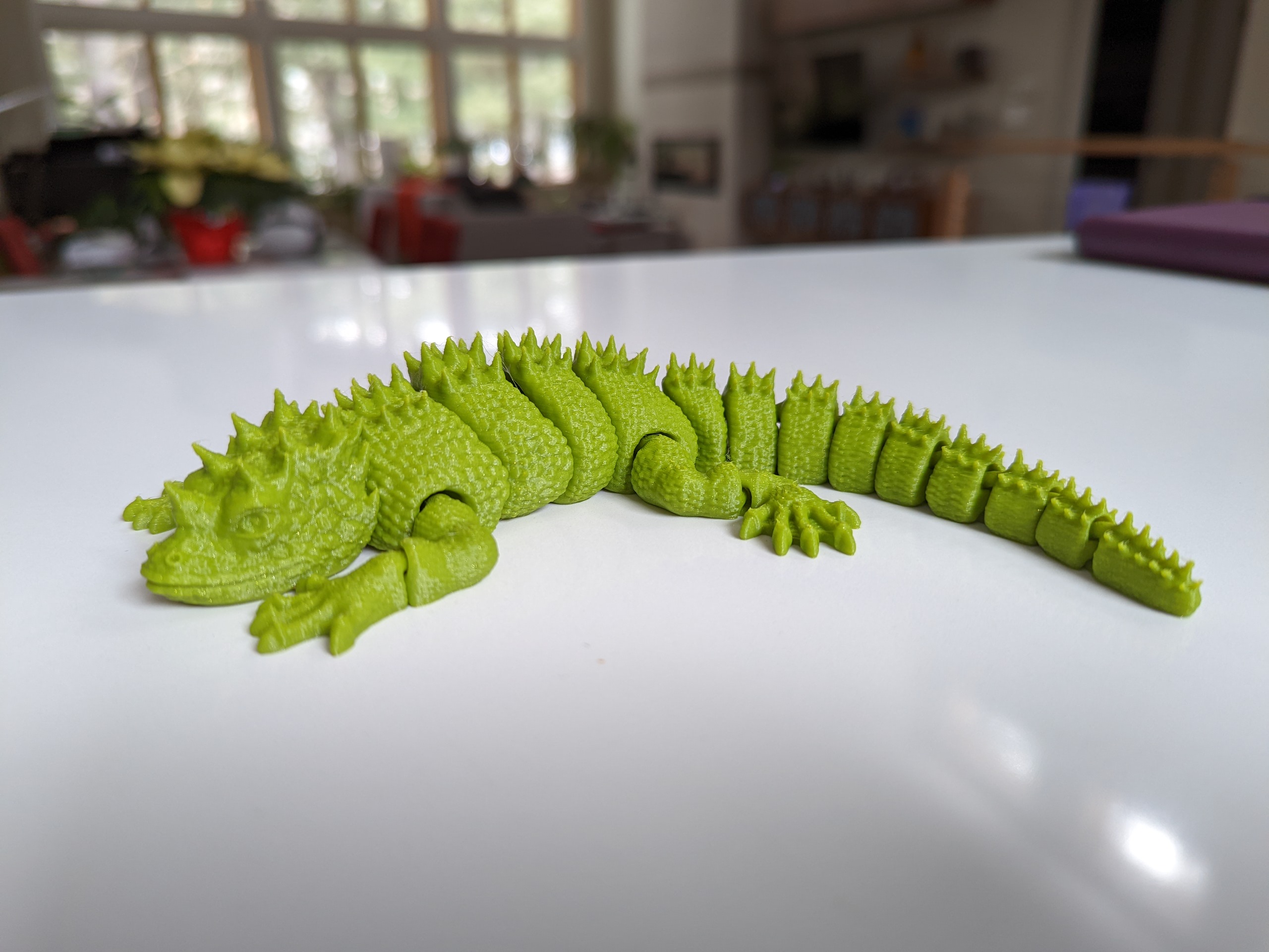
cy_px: 476
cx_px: 634
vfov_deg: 56.8
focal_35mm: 24
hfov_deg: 71.6
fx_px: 880
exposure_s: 1/50.6
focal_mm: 6.81
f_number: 1.85
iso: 166
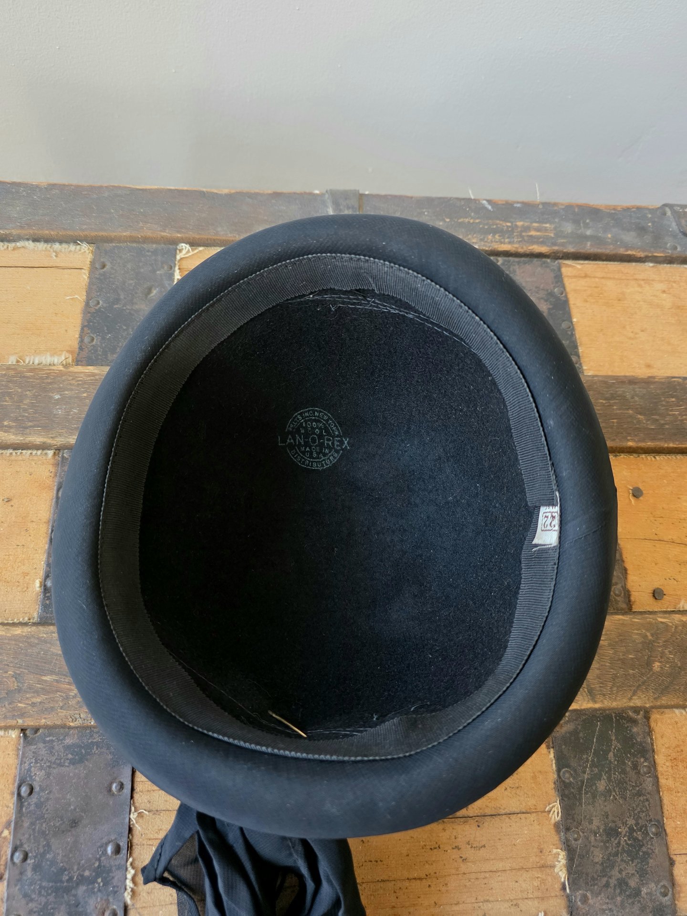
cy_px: 458
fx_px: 609
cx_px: 344
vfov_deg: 73.9
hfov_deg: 58.9
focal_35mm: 23
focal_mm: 6.3
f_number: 1.7
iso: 800
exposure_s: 1/120
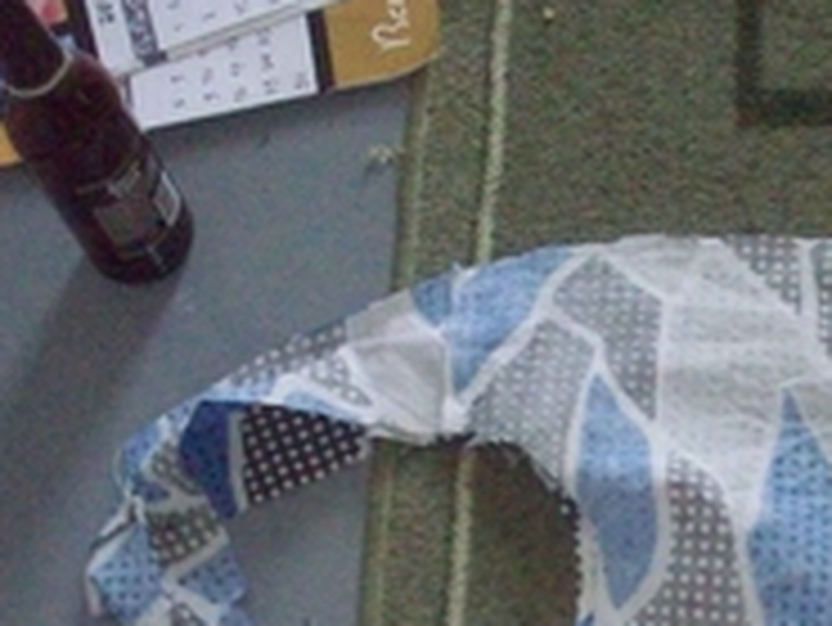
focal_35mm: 90
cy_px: 626
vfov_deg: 16.1
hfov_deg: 21.1
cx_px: 823
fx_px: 2165
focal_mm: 6.2
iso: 800
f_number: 2.8
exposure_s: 1/64
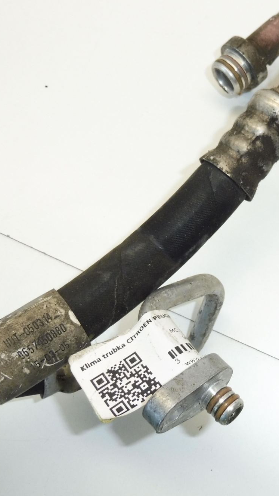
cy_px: 230
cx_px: 228
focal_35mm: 42
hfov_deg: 27.7
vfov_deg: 48.3
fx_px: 552
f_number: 3.5
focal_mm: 4.4
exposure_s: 1/125
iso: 200
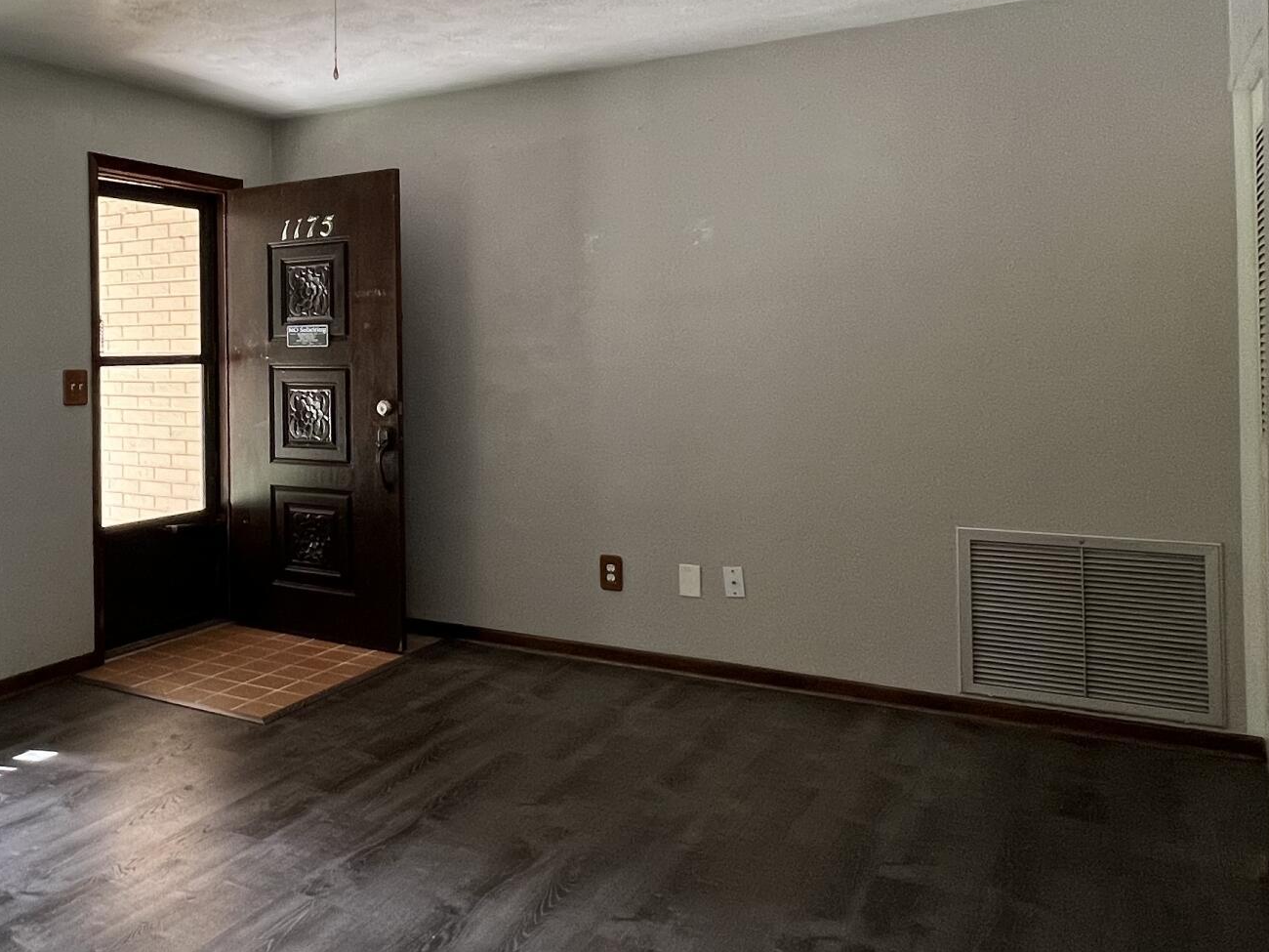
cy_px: 349
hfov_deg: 55.1
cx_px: 226
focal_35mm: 30
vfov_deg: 46.3
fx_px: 1100
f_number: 1.8
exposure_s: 1/60
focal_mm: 1.57
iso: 125
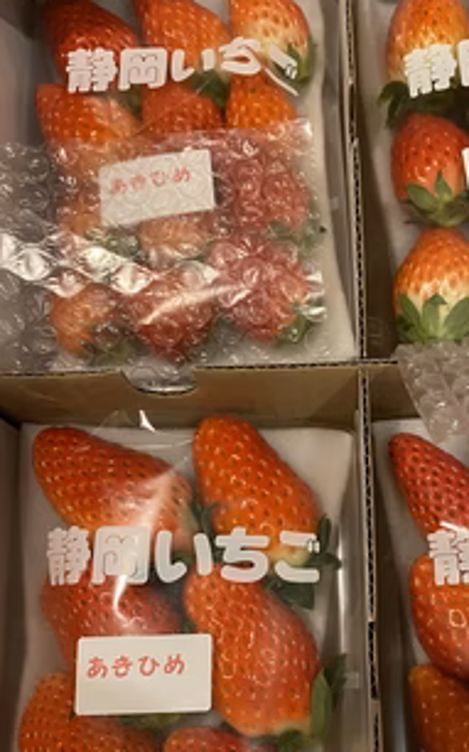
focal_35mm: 36
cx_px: 363
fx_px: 737
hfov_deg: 34.4
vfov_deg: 53.3
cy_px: 477
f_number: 1.8
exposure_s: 1/50
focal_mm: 4.25
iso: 320
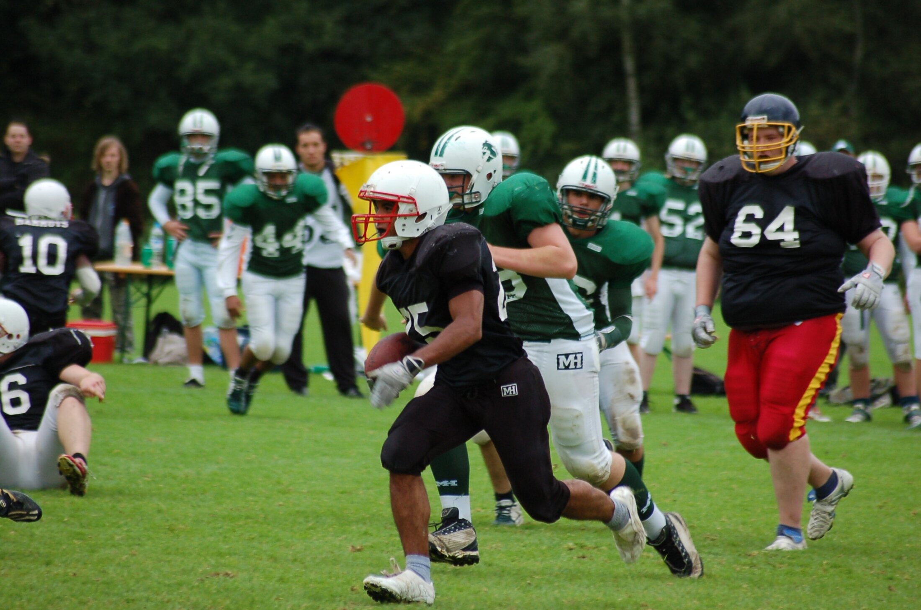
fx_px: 8427
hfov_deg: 6.3
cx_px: 460
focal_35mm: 330
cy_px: 305
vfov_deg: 4.1
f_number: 5.3
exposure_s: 1/500
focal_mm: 220
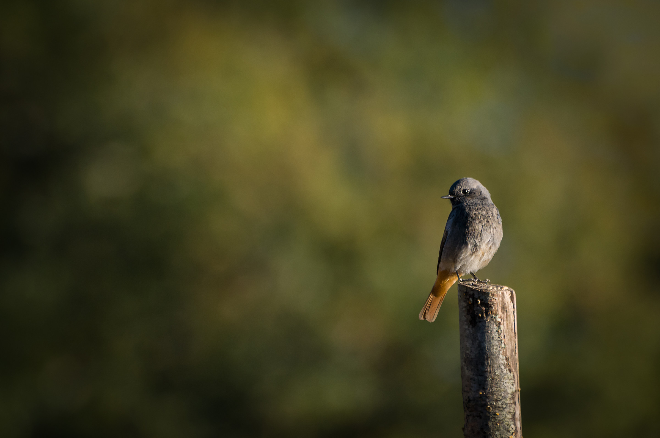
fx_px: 8240
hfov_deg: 4.6
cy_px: 219
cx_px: 330
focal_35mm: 450
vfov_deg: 3.0
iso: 400
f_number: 8
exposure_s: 1/800
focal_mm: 300
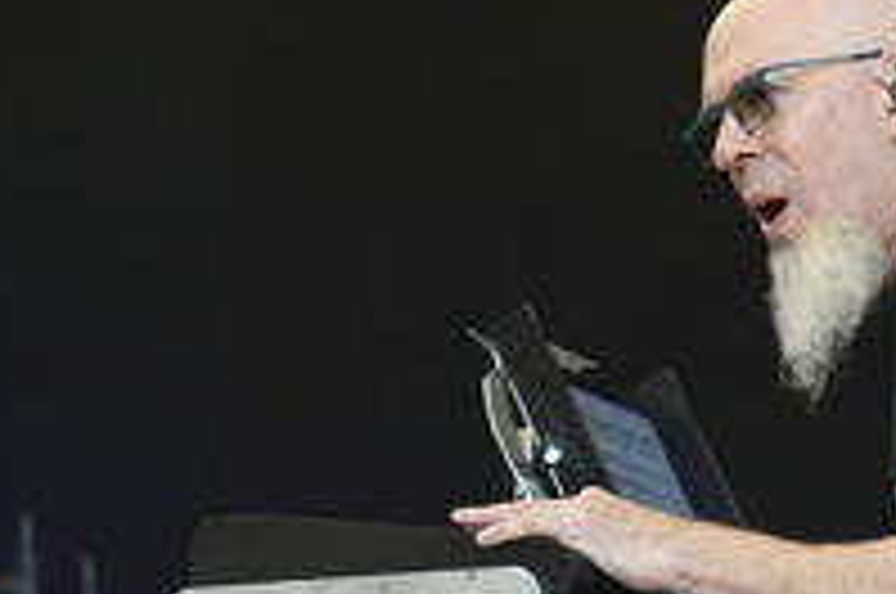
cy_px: 518
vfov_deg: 4.8
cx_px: 885
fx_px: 7057
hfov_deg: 7.2
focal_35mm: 284
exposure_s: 1/640
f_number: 4.5
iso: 1000
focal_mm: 125
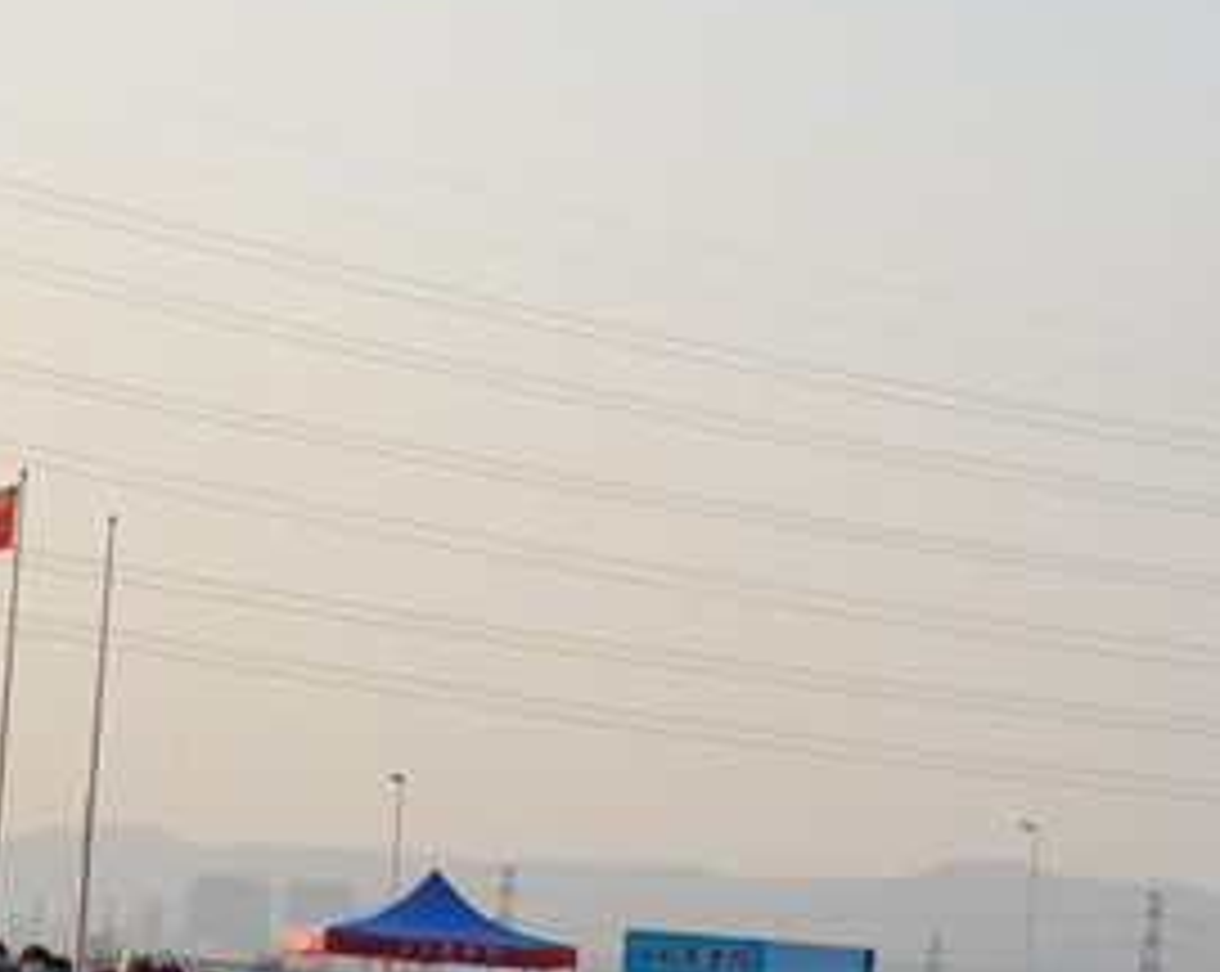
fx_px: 3930
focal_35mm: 109
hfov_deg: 16.8
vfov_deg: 13.9
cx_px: 1522
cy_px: 911
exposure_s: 1/2500
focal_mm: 30
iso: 1600
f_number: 10
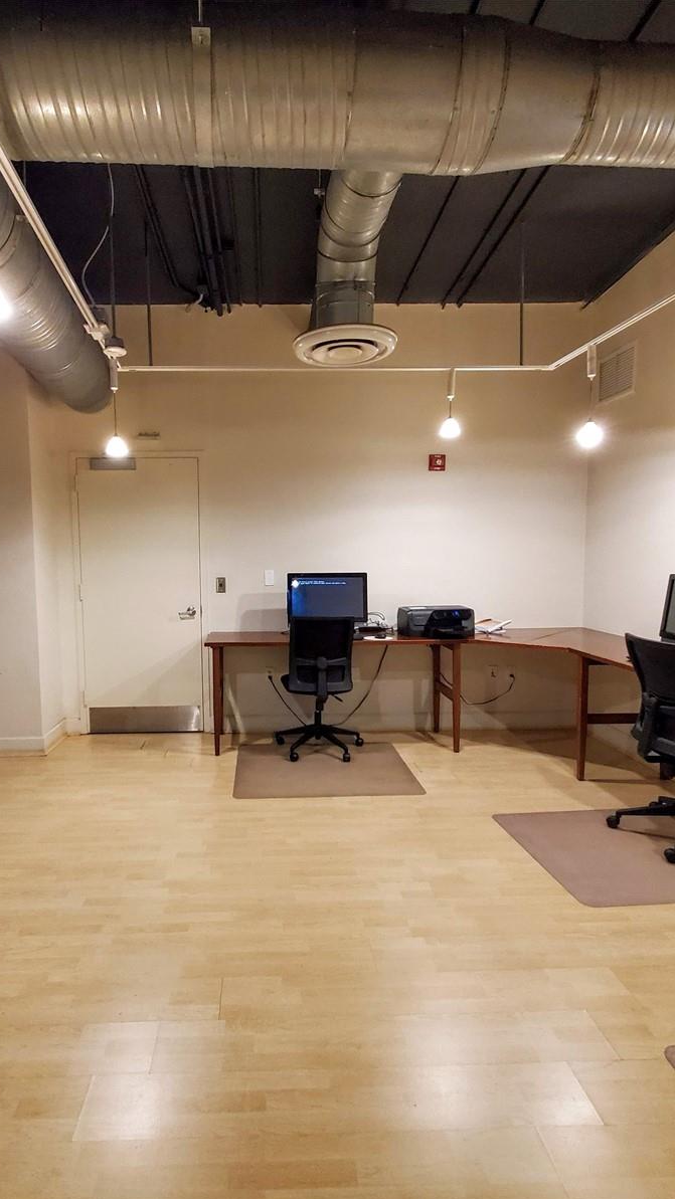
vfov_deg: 89.6
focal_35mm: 19
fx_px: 605
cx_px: 274
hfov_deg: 57.9
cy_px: 602
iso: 640
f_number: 2.2
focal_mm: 1.8
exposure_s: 1/29
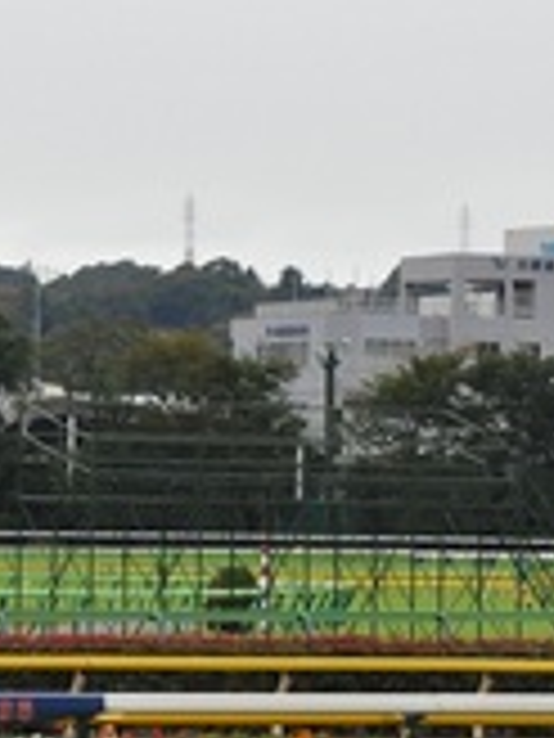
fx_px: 7362
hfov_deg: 4.3
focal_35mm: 345
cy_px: 232
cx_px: -279
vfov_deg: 5.7
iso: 800
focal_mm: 98
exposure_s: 1/640
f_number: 6.3
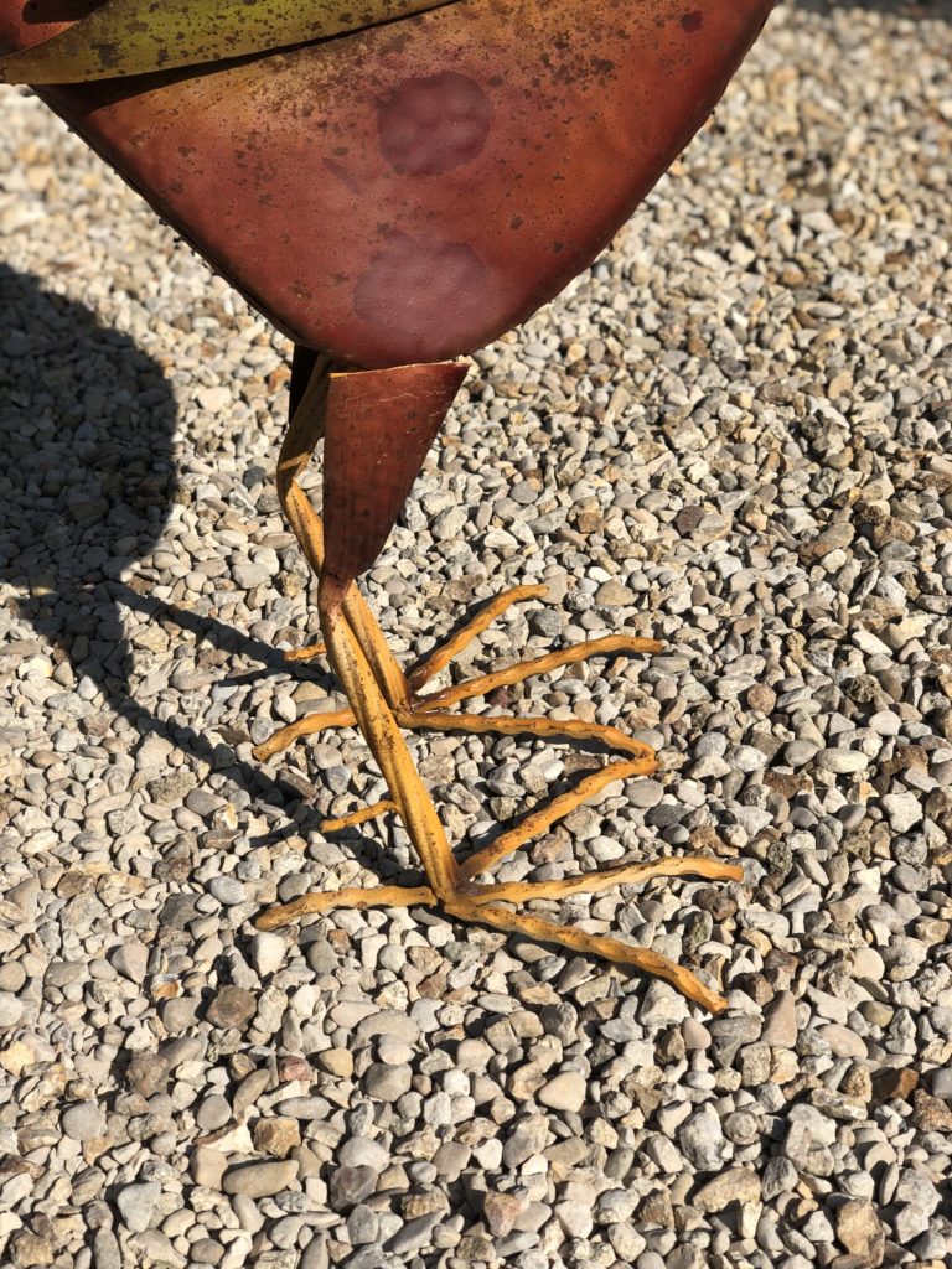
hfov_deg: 28.0
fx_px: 1907
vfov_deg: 36.8
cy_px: 634
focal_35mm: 52
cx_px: 476
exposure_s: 1/1656
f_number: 2.4
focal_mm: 6
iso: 16
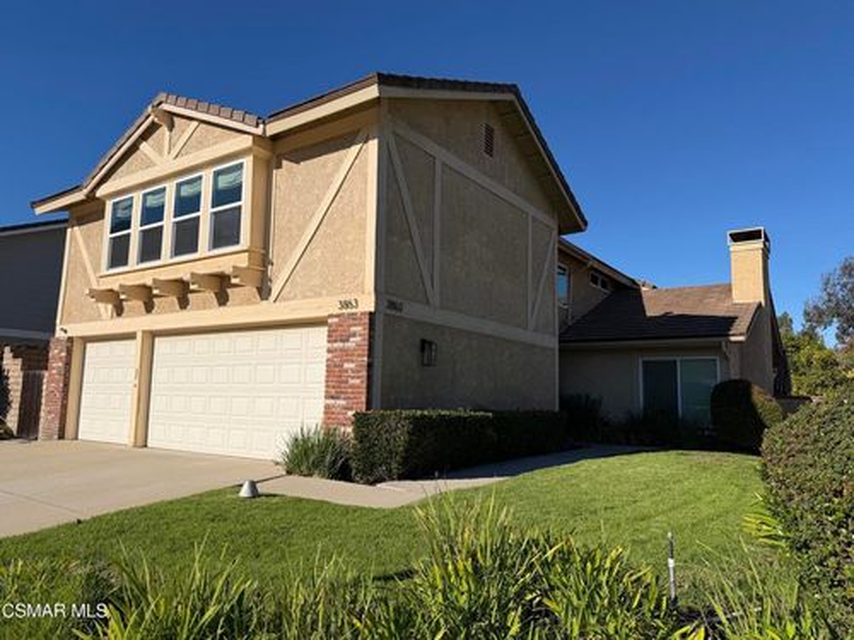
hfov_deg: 71.6
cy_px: 320
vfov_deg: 56.8
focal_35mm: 24
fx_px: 592
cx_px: 427
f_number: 1.78
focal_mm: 6.76
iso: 80
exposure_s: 1/7353
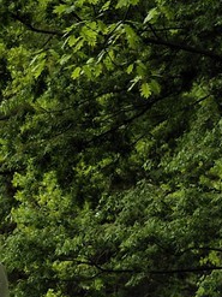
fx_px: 3517
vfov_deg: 4.8
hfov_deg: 3.5
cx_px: -634
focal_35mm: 411
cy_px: 118
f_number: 7.1
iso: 400
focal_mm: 66
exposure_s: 1/400
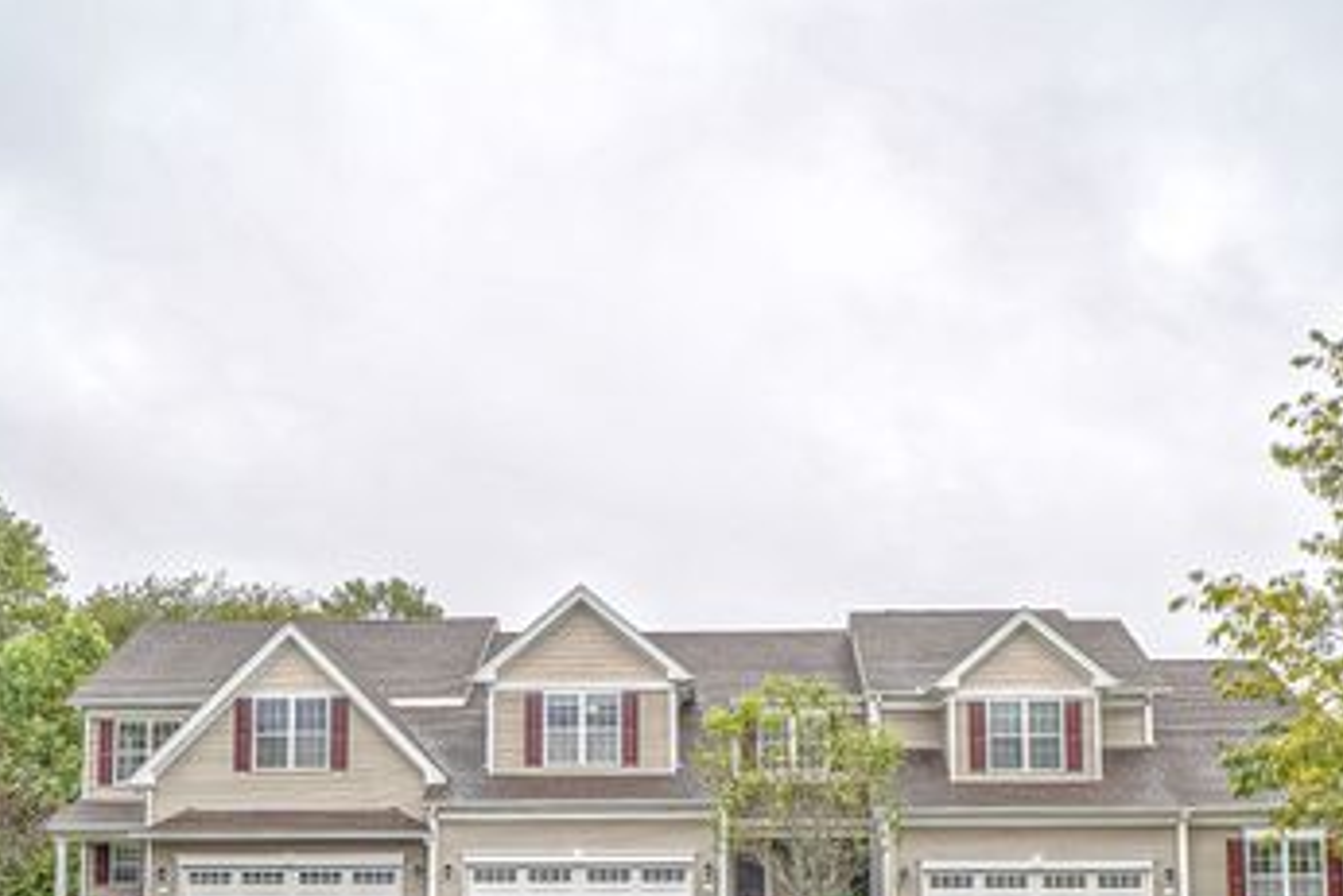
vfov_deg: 48.6
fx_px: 970
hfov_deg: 69.3
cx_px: 706
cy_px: 607
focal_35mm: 26
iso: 100
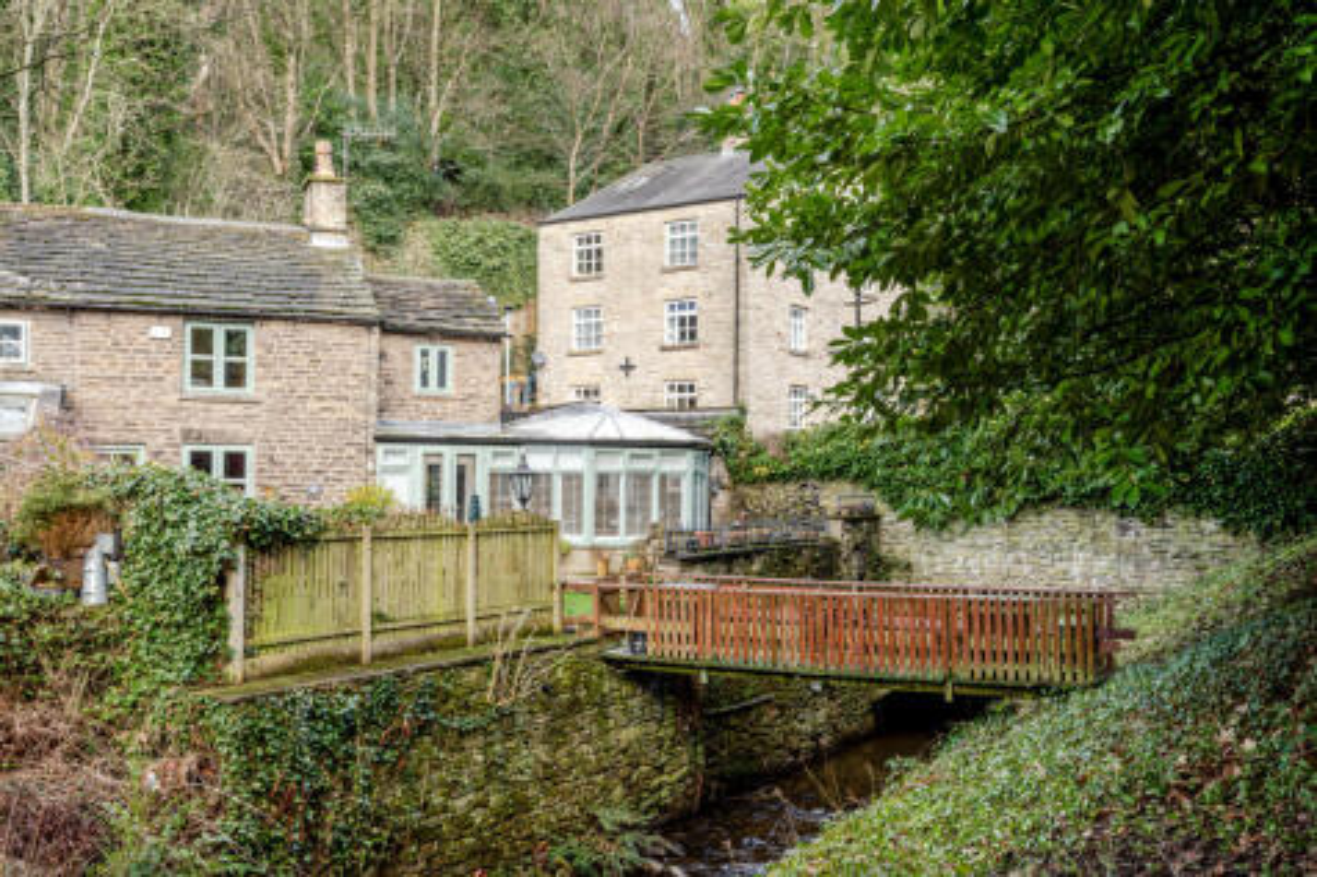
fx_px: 1170
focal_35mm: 32
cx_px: 658
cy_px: 438
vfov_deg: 41.1
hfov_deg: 58.7
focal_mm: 32
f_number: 8
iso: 100
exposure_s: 1/50
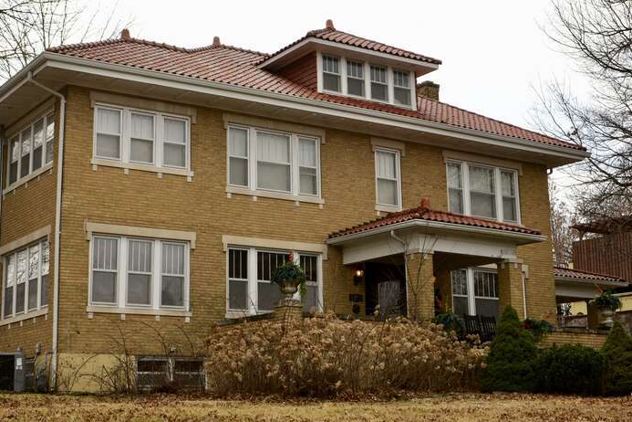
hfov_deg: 33.4
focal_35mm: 60
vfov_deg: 22.6
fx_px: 1053
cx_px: 285
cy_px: 213
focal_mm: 52
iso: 800
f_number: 11
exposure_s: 1/500
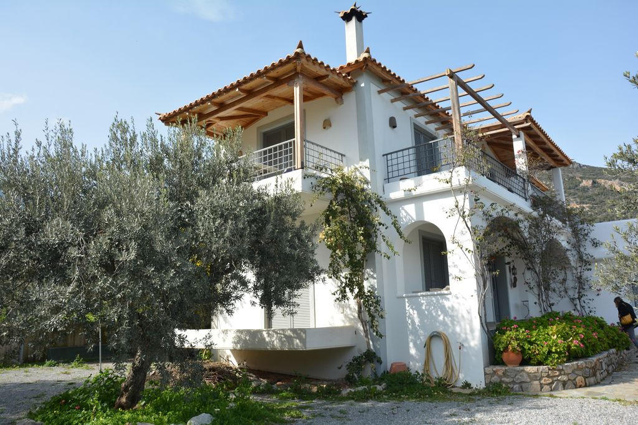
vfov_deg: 47.9
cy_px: 212
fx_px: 478
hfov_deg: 67.4
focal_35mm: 27
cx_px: 319
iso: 125
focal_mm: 18
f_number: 8
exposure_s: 1/250
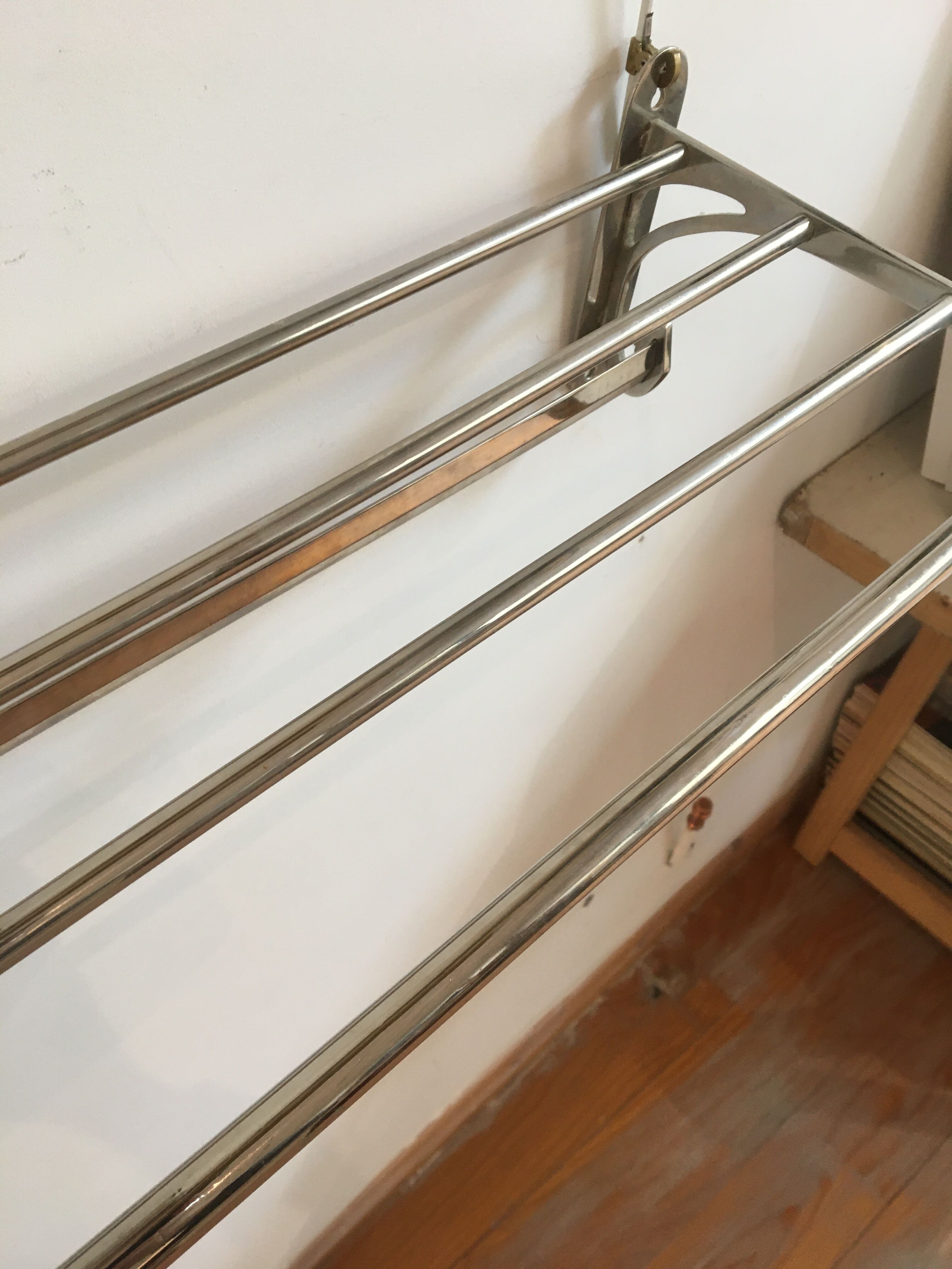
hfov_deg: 48.2
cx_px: 476
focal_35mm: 29
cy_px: 634
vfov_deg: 61.7
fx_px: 1063
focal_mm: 4.15
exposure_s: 1/33
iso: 125
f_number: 2.2
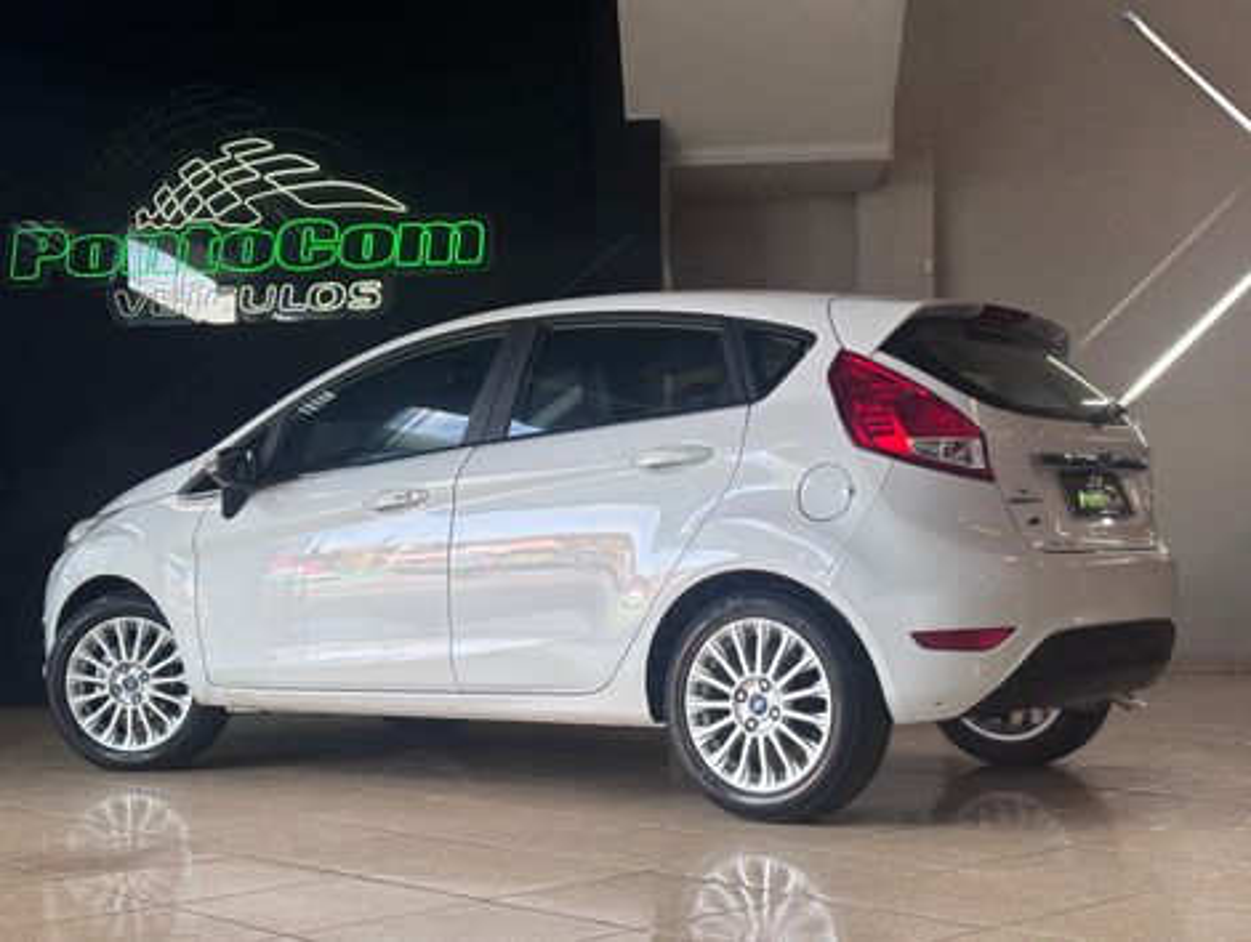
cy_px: 471
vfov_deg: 28.1
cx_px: 626
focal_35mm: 52
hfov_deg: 36.8
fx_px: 1882
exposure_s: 1/120
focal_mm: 5.96
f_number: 1.6
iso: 40
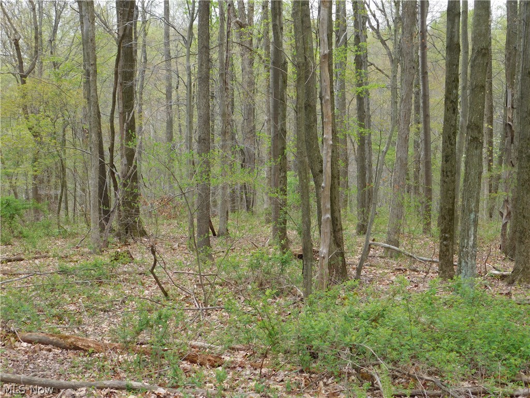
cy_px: 199
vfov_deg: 24.8
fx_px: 903
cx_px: 265
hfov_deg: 32.7
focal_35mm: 59
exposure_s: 1/250
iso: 125
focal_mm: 10.4
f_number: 4
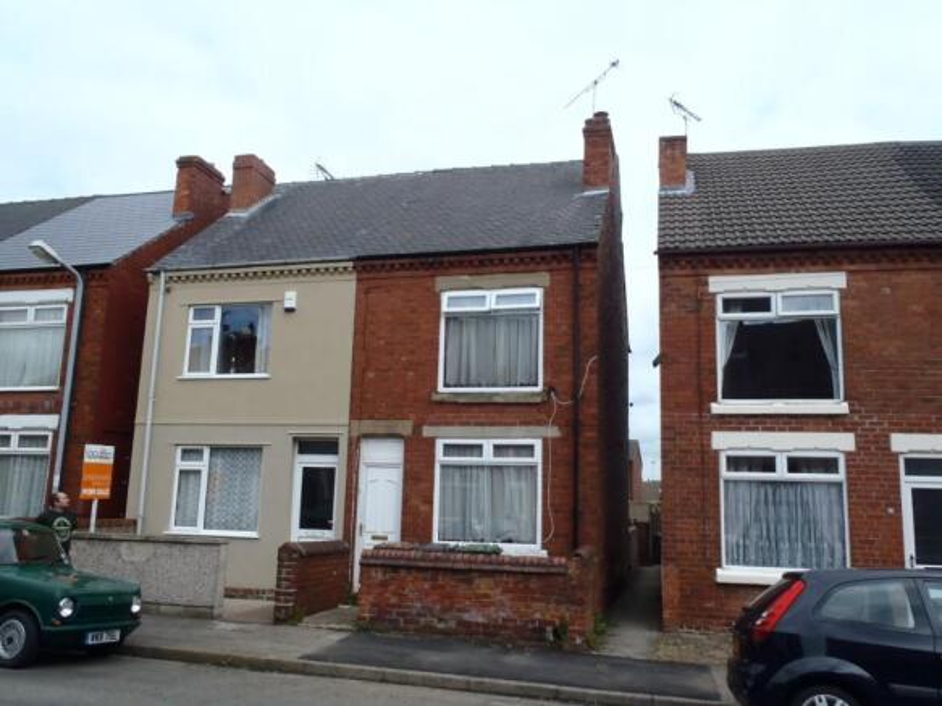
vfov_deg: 49.7
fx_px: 762
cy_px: 353
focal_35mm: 28
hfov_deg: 63.5
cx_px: 471
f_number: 11
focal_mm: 5
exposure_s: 1/60
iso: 80
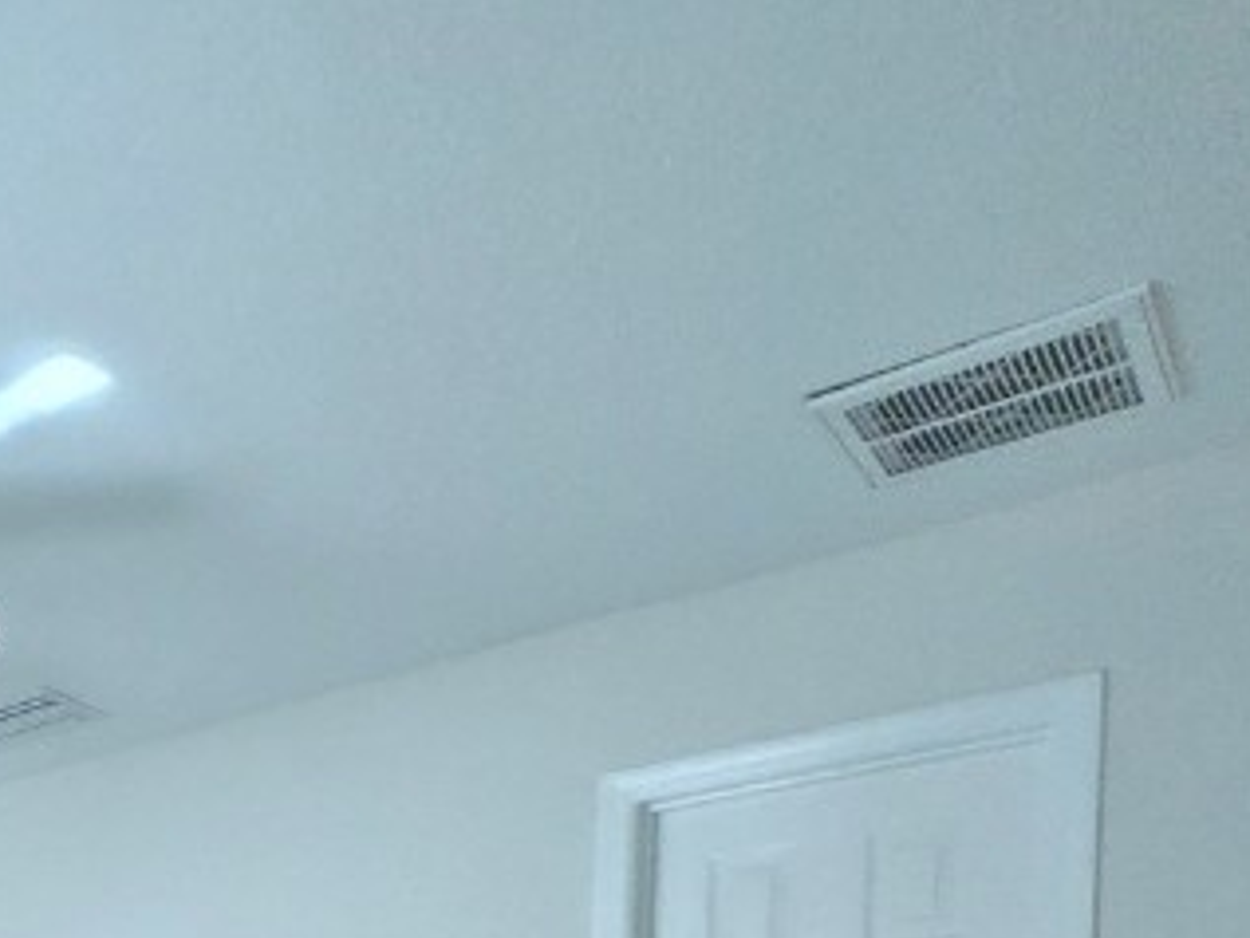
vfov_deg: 26.5
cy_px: 1348
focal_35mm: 42
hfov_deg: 34.9
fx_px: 1517
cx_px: -276
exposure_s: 1/60
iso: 640
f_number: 2.2
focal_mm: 1.7
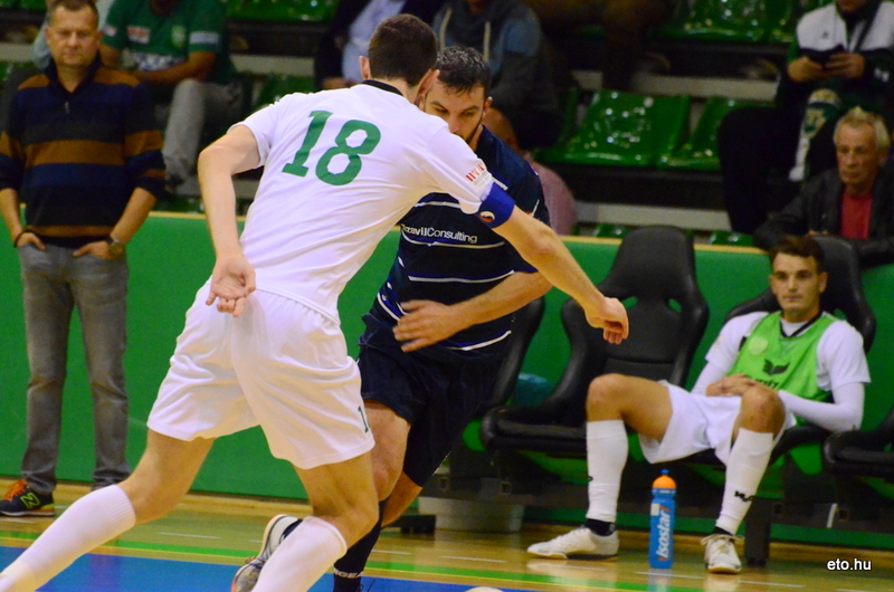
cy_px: 296
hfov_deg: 6.0
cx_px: 447
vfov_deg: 4.0
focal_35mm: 345
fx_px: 8550
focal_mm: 230
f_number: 5.6
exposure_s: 1/500
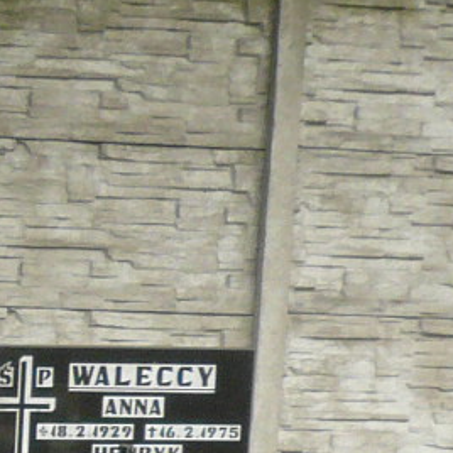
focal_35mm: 169
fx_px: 2502
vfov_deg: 10.0
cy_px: 727
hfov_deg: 9.5
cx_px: -500
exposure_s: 1/125
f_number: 2.8
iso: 100
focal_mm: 4.6
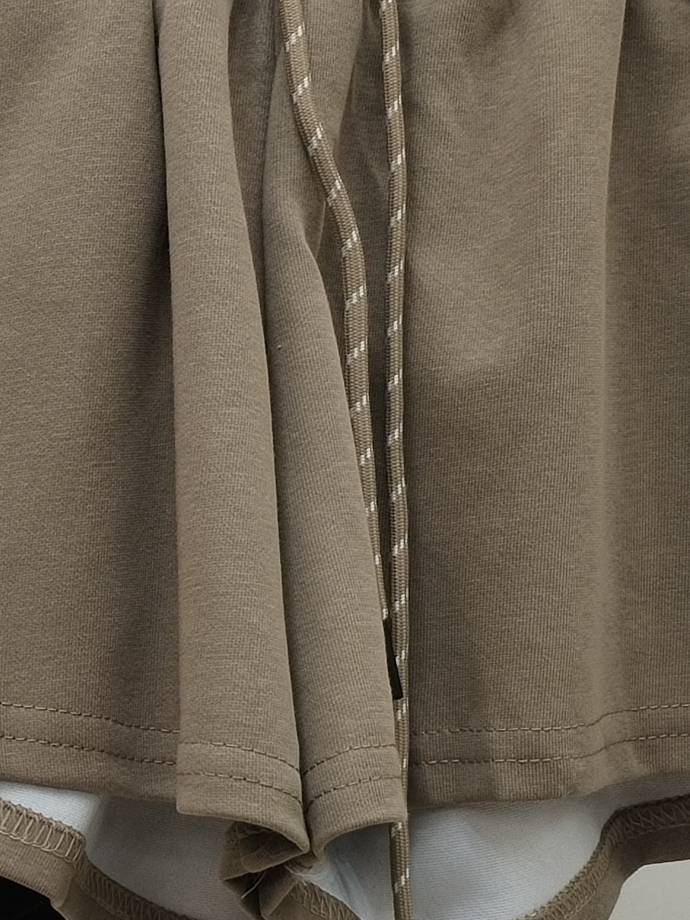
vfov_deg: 18.4
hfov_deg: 13.5
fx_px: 2817
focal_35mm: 106
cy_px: 679
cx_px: -179
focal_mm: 4.75
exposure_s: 1/60
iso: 160
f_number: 1.8
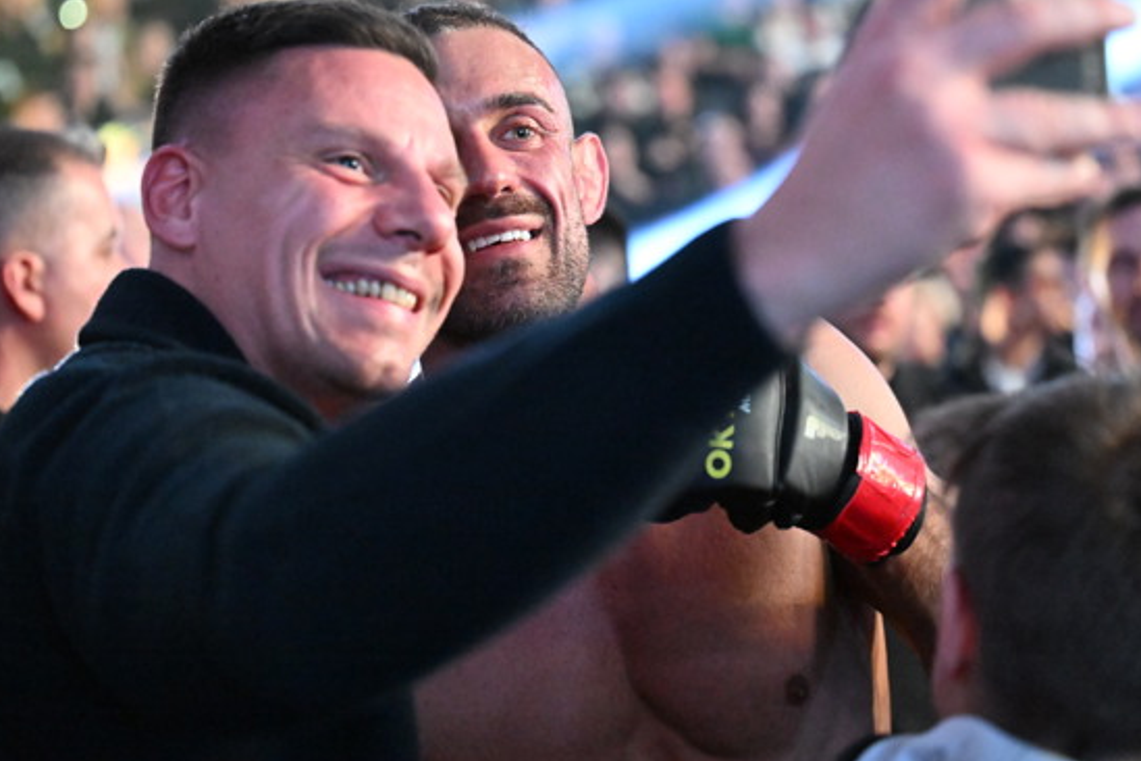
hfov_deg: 23.1
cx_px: 569
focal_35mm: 88
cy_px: 326
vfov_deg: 15.5
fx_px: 2789
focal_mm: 70
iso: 16000
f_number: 2.8
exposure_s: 1/125
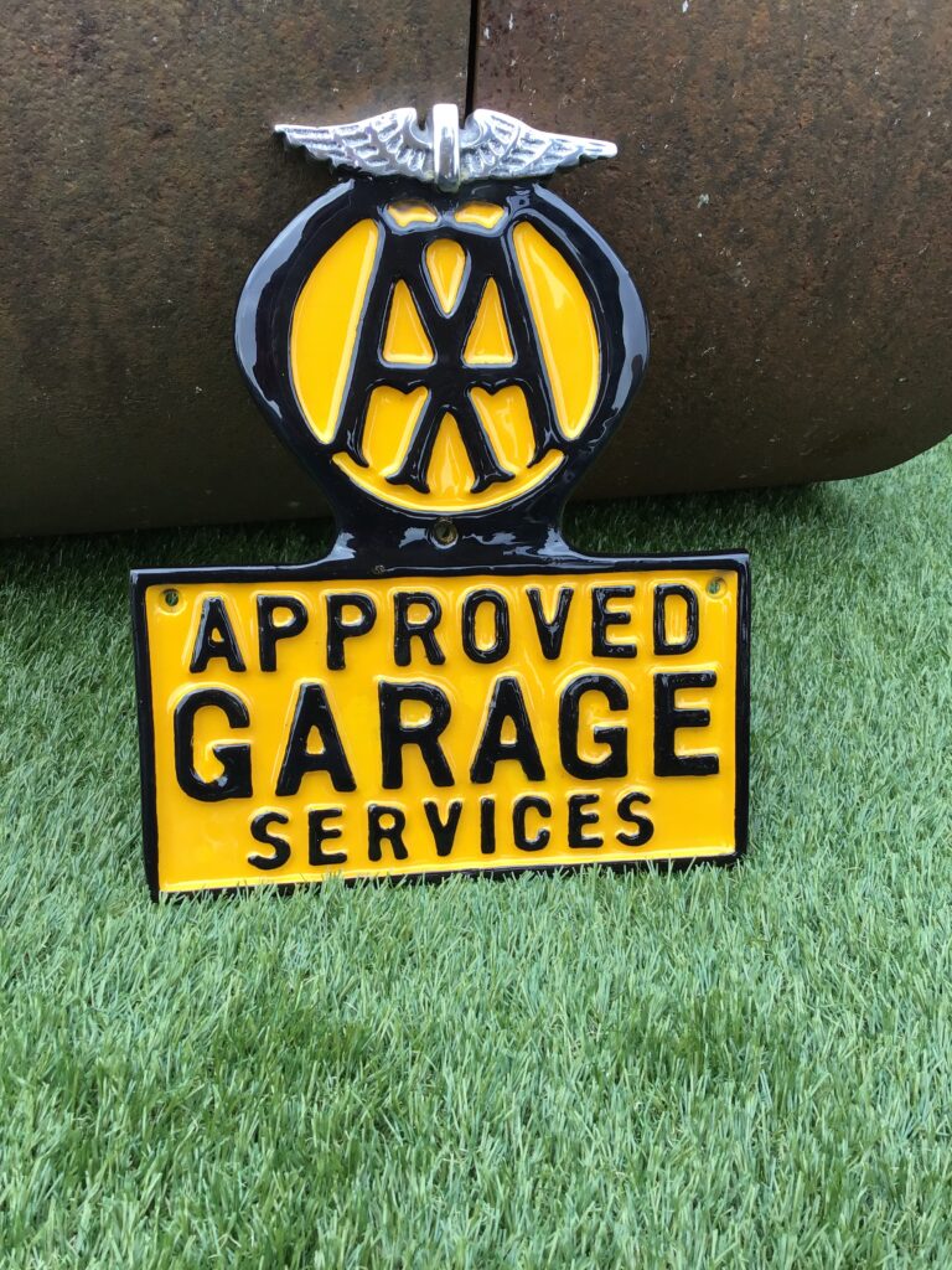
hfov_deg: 45.4
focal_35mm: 31
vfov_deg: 58.4
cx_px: 476
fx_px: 1137
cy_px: 635
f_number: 2.4
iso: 25
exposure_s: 1/100
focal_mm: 3.3
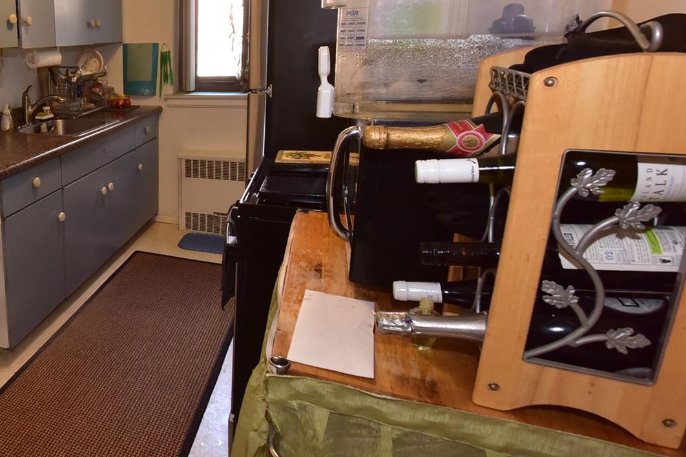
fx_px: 514
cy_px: 161
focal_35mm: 27
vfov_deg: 47.3
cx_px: 37
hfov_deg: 55.7
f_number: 8
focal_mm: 14
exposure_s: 1/60
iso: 2200
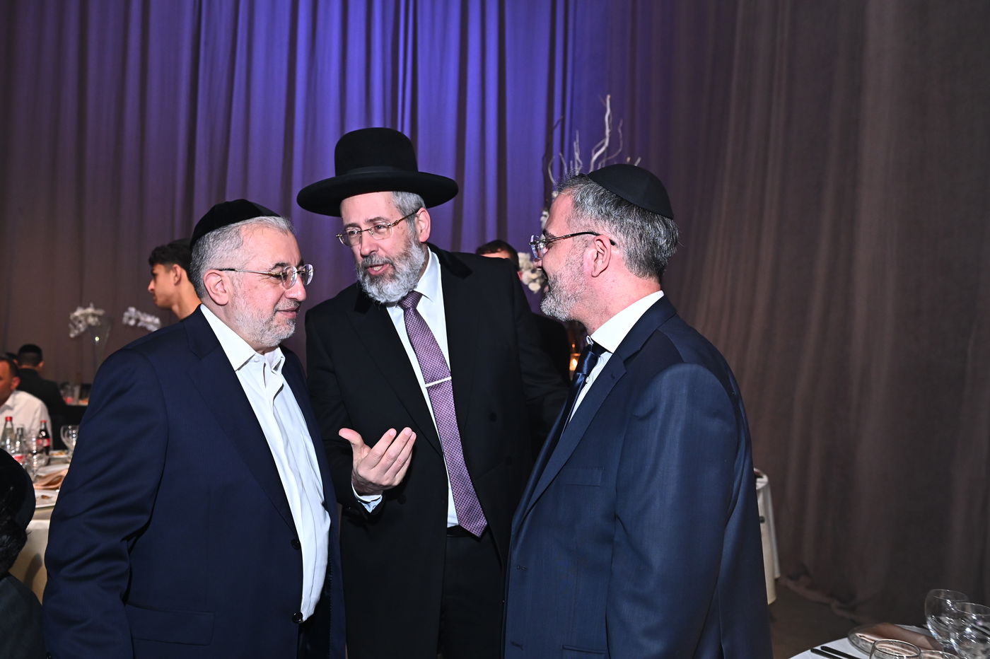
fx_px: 797
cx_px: 495
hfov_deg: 63.7
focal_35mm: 29
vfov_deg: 44.9
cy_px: 330
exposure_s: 1/200
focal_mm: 29
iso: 2500
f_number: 4.5
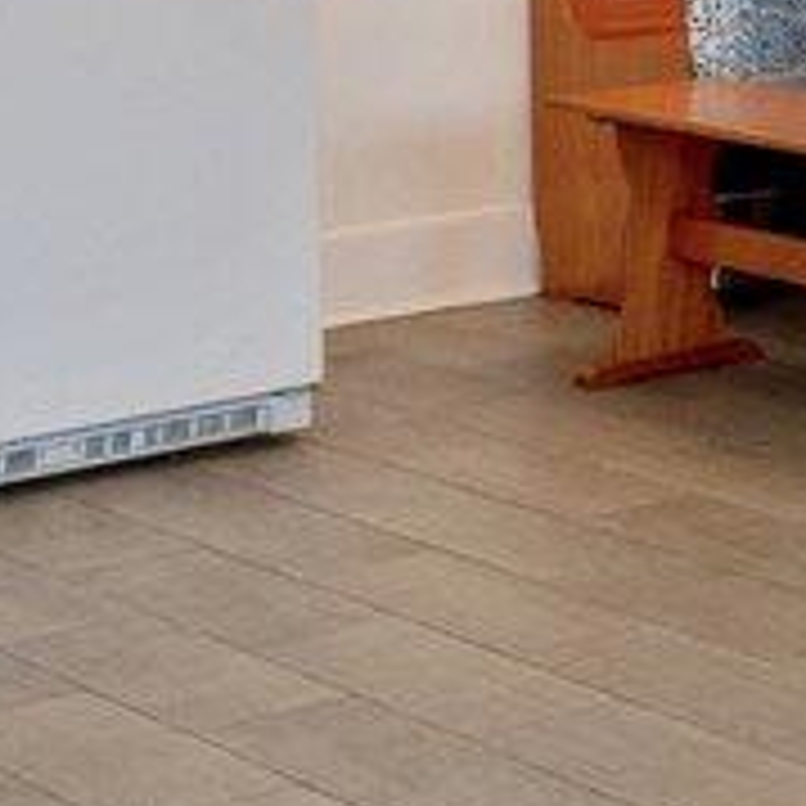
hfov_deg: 10.9
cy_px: -459
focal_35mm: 136
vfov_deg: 12.1
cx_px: 1923
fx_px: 3583
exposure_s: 1/40
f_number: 9
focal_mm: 14
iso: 500
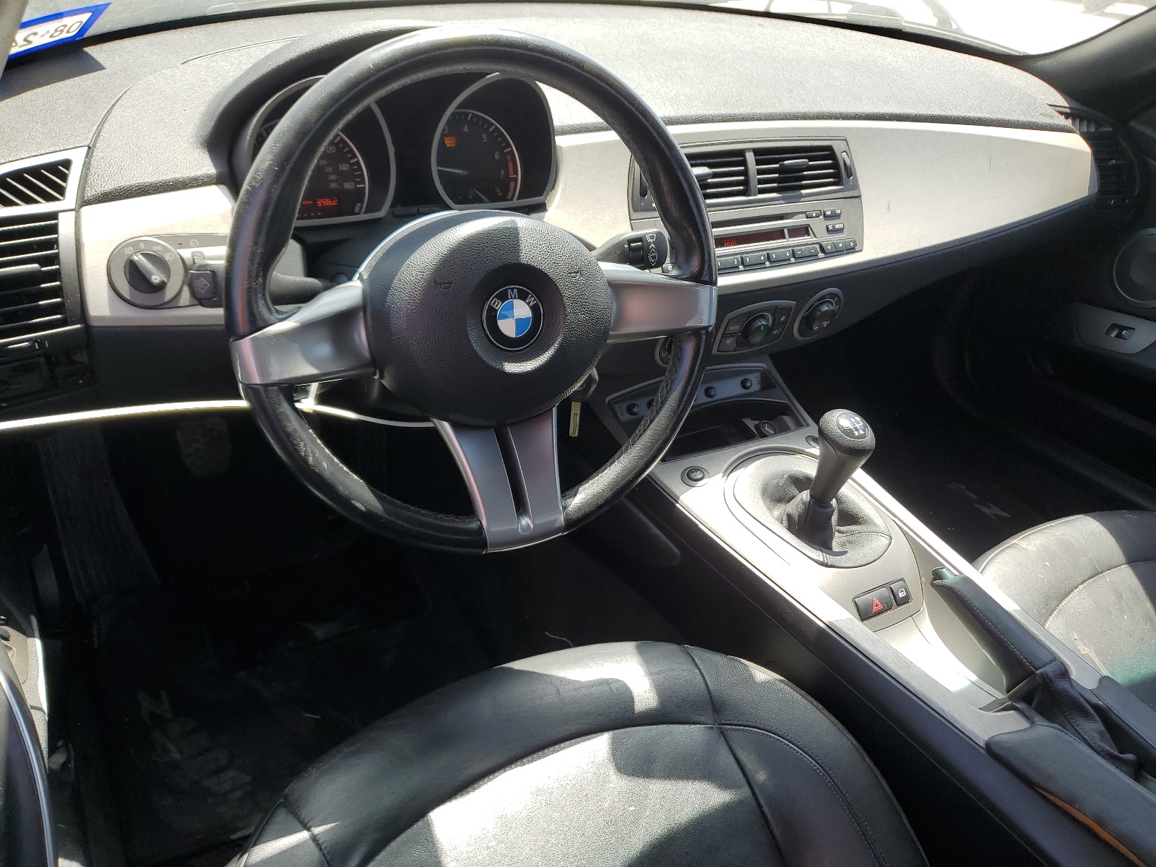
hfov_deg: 67.3
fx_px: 868
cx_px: 578
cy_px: 434
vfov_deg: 53.1
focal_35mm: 26
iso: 50
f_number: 1.5
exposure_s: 1/455
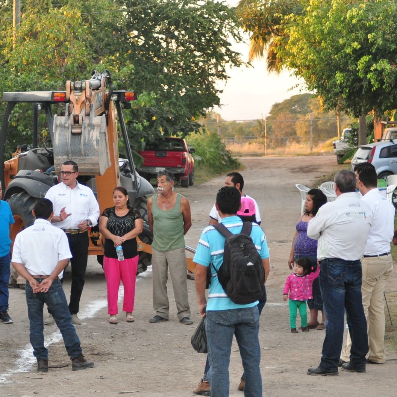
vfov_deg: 12.9
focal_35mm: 135
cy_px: 199
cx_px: 115
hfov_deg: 12.9
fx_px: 1752
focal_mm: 70
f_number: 4
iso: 800
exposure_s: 1/250
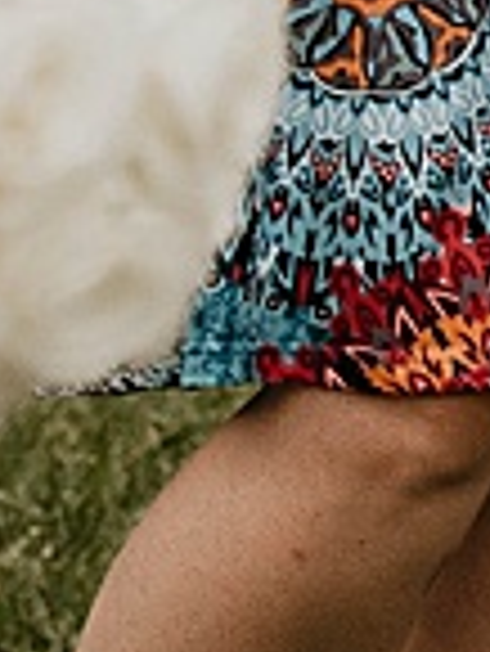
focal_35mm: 521
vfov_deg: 3.7
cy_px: -839
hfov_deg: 2.6
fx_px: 9819
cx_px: 3201
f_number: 2.8
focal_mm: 49
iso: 400
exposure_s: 1/500
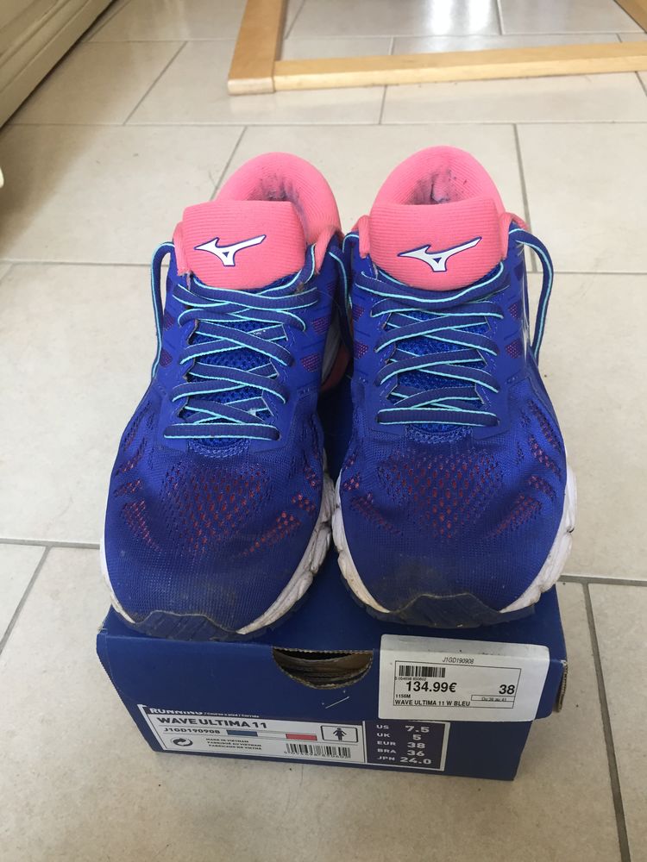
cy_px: 431
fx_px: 723
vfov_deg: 61.7
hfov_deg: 48.2
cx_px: 324
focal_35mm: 29
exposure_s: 1/33
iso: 80
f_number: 2.2
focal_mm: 4.15
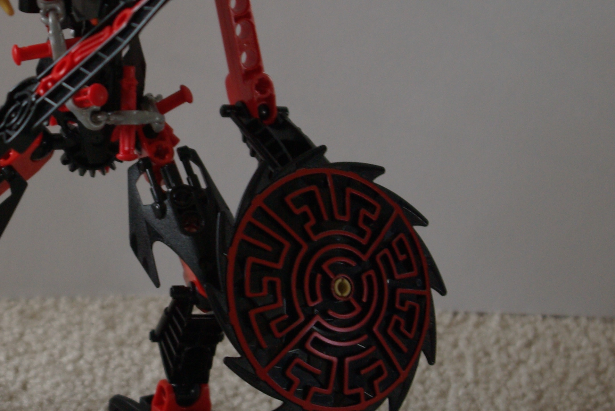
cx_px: 133
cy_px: 155
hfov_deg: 14.4
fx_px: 2413
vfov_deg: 9.7
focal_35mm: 141
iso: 400
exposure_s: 1/45
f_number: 4.5
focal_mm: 43
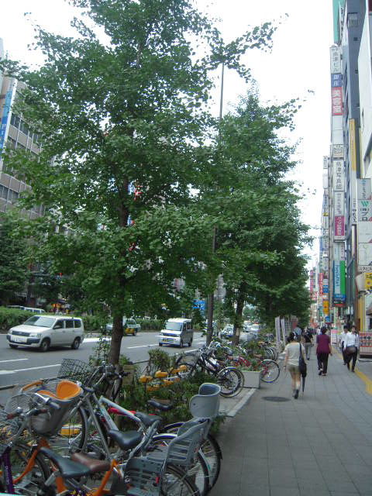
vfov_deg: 63.4
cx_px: 186
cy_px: 248
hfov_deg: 49.7
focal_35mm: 28
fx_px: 401
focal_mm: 5
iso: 200
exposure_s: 1/250
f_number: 2.7
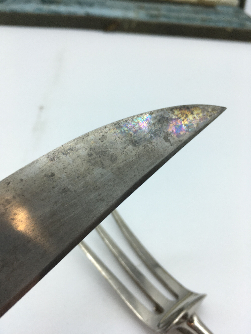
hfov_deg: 48.2
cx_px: 126
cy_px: 167
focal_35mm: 29
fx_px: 280
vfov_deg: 61.7
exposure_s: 1/262
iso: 25
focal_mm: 4.15
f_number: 2.2
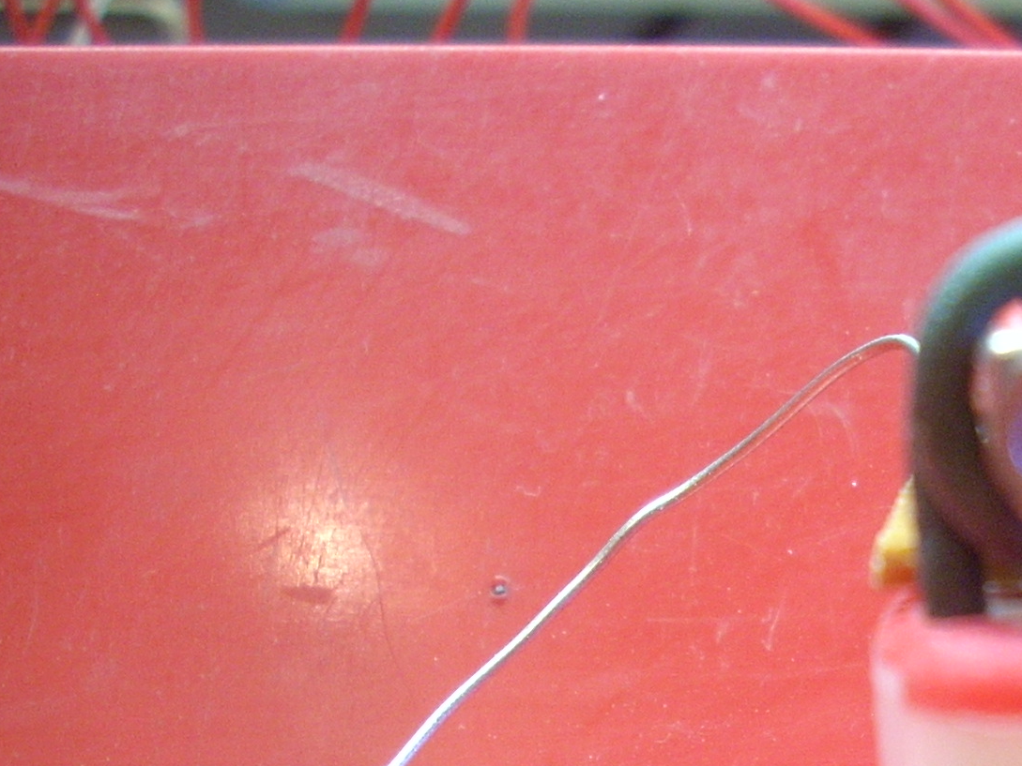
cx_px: 1071
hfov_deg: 21.5
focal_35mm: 87
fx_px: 2569
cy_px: 717
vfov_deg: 16.7
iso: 200
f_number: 2.8
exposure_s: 1/20.3
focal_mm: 6.2
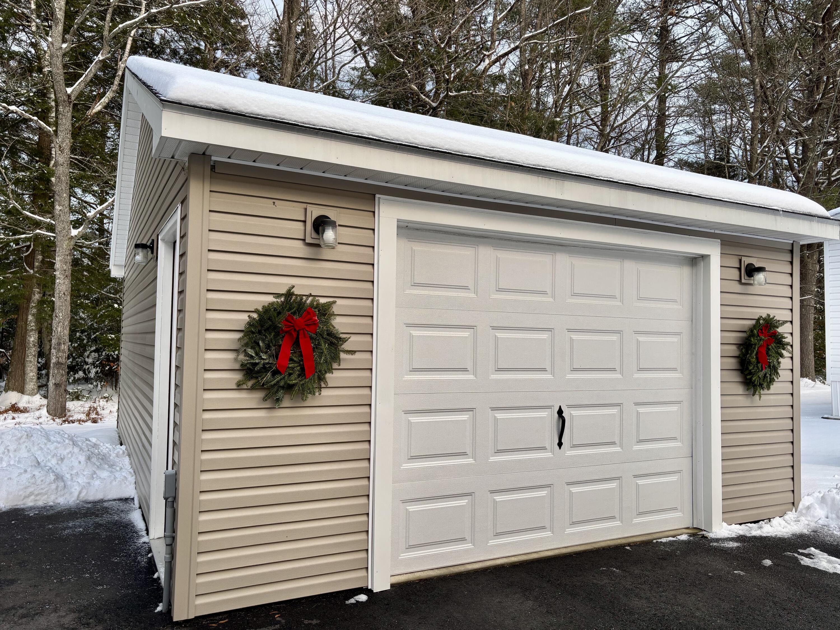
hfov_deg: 67.3
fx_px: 631
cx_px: 420
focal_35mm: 26
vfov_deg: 53.1
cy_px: 315
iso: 40
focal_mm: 5.96
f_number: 1.6
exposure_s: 1/121
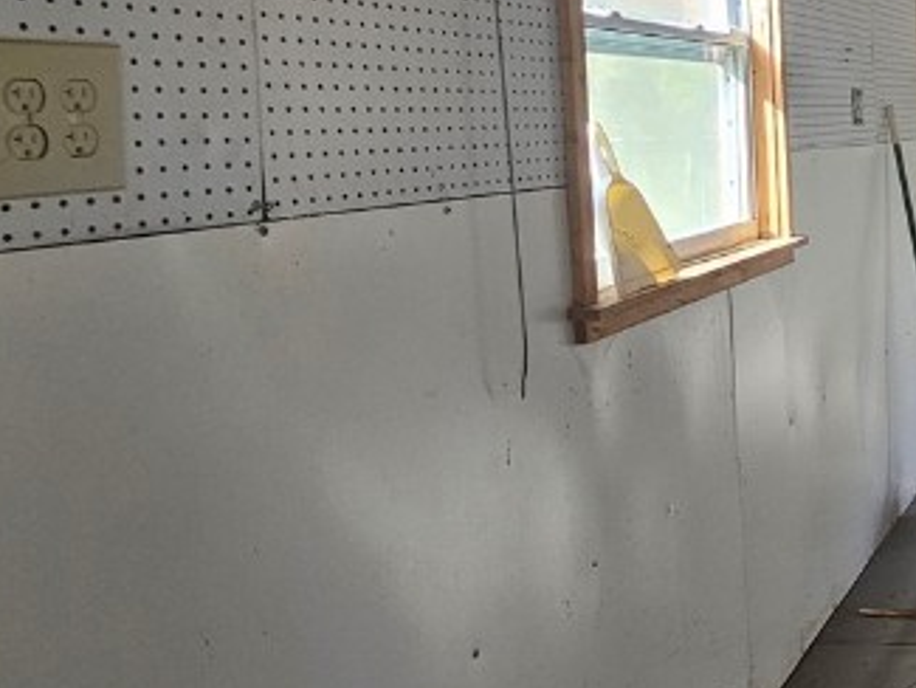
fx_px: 1085
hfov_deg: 33.6
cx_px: 1187
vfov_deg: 34.5
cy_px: 180
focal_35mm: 41
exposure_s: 1/60
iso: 125
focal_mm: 2.2
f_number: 2.2
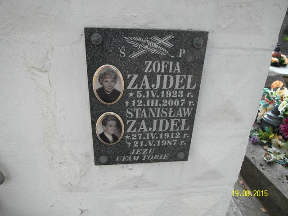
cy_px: 108
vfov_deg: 56.8
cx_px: 144
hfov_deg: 71.6
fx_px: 200
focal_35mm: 24
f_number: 2.5
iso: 100
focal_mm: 5.2
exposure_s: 1/45
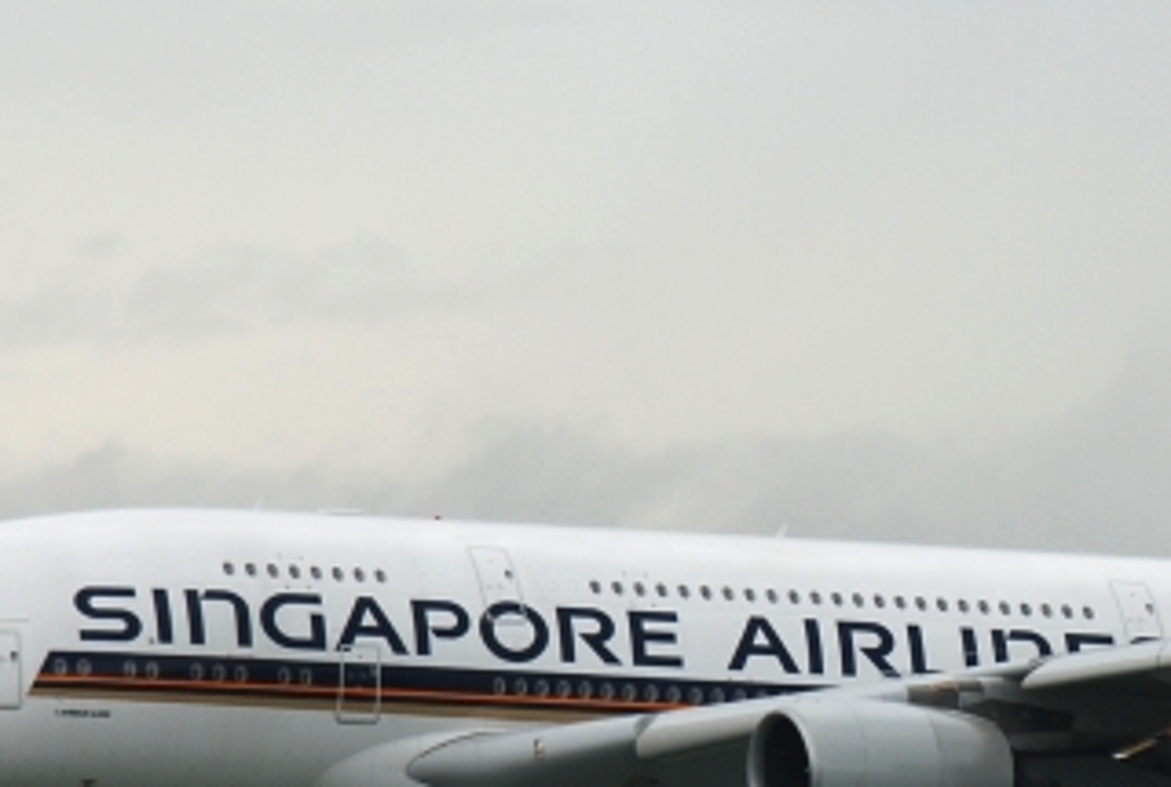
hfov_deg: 2.5
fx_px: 26865
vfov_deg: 1.7
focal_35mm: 824
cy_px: 588
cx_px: 1054
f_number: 6.3
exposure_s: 1/800
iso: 200
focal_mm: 220
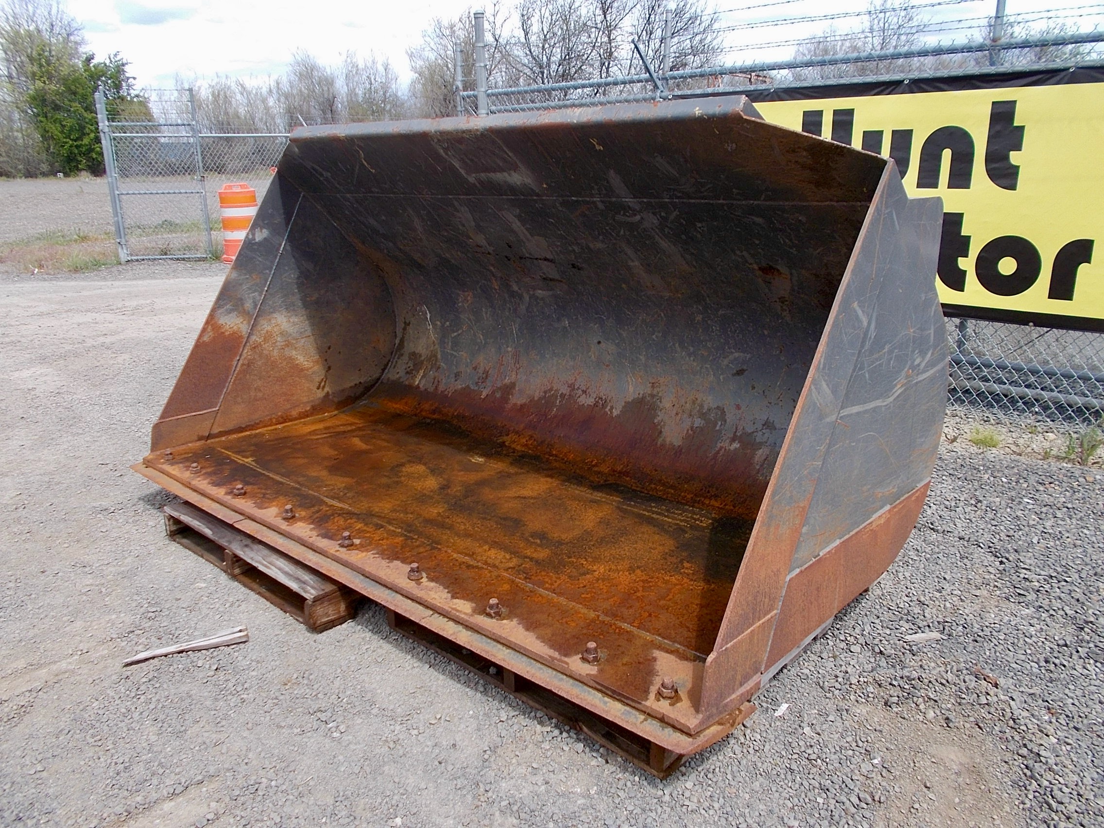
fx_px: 829
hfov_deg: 67.3
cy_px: 414
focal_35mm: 26
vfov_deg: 53.1
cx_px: 552
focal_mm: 4.6
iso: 80
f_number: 3.2
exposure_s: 1/500
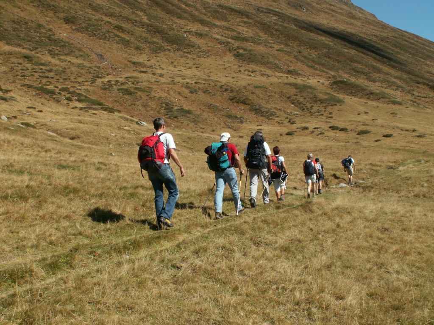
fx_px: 564
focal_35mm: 45
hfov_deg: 42.1
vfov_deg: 32.2
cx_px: 217
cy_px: 162
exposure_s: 1/200
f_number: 6.3
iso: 50
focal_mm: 7.5
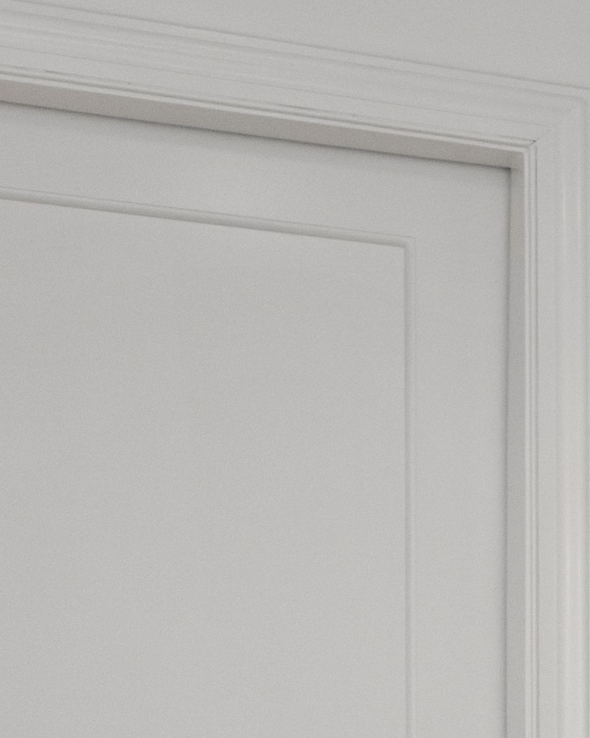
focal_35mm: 110
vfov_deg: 16.9
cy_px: 821
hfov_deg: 11.1
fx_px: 2392
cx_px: 1530
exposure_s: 1/25
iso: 1600
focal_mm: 14.9
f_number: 11
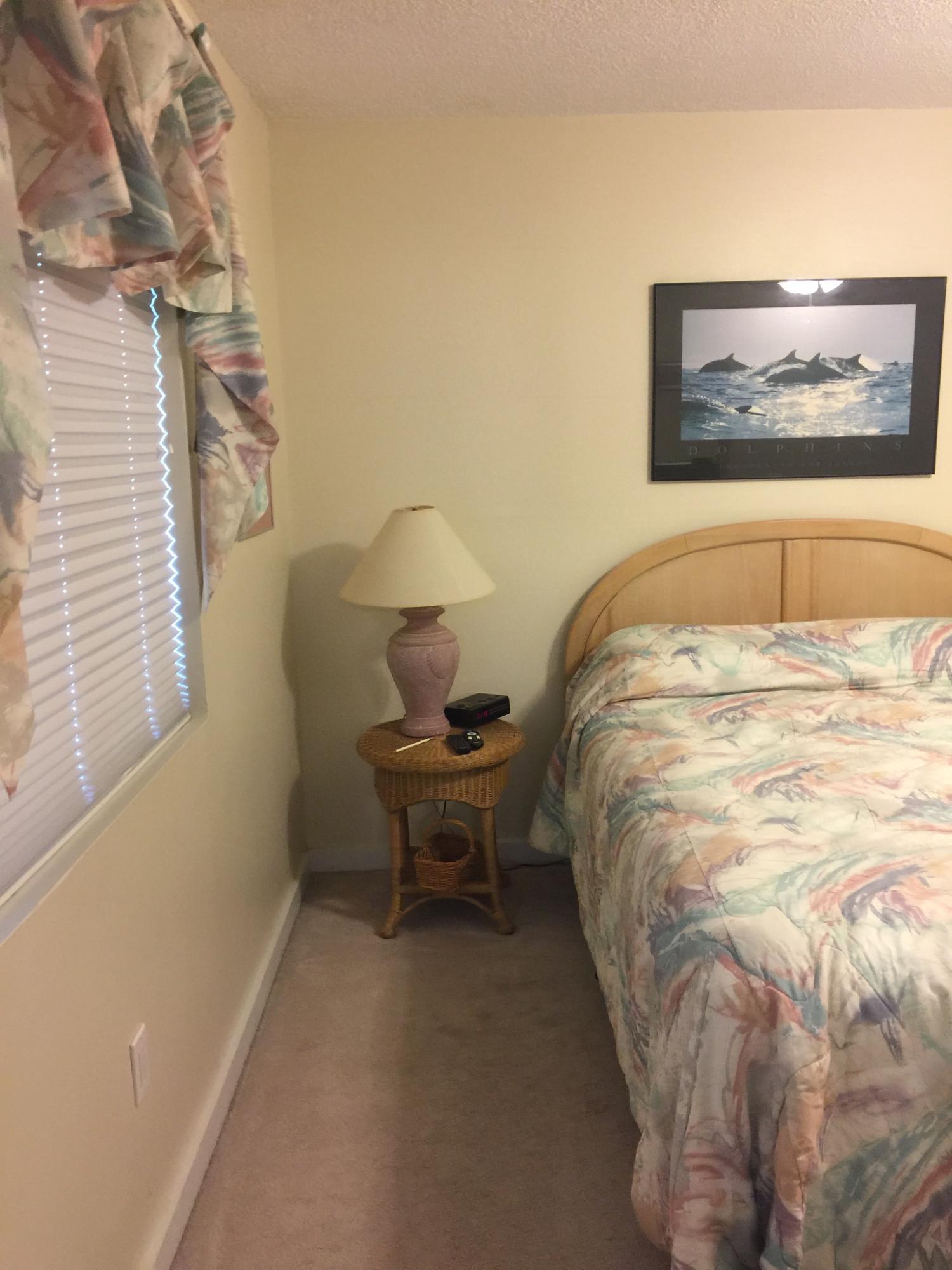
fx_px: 1063
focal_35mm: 29
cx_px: 476
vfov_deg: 61.7
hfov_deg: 48.2
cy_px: 635
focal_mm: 4.15
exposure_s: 1/15
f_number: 2.2
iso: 80
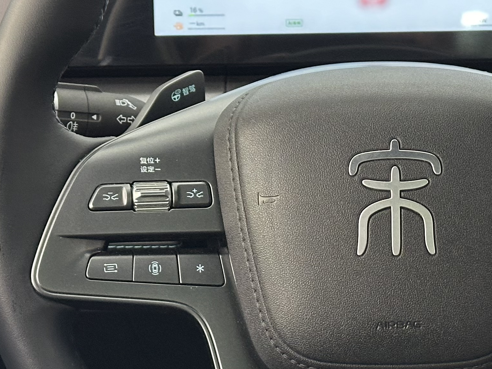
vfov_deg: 11.8
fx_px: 1791
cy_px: 186
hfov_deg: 15.6
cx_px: 361
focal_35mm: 126
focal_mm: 6.86
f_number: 1.78
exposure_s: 1/34
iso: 250
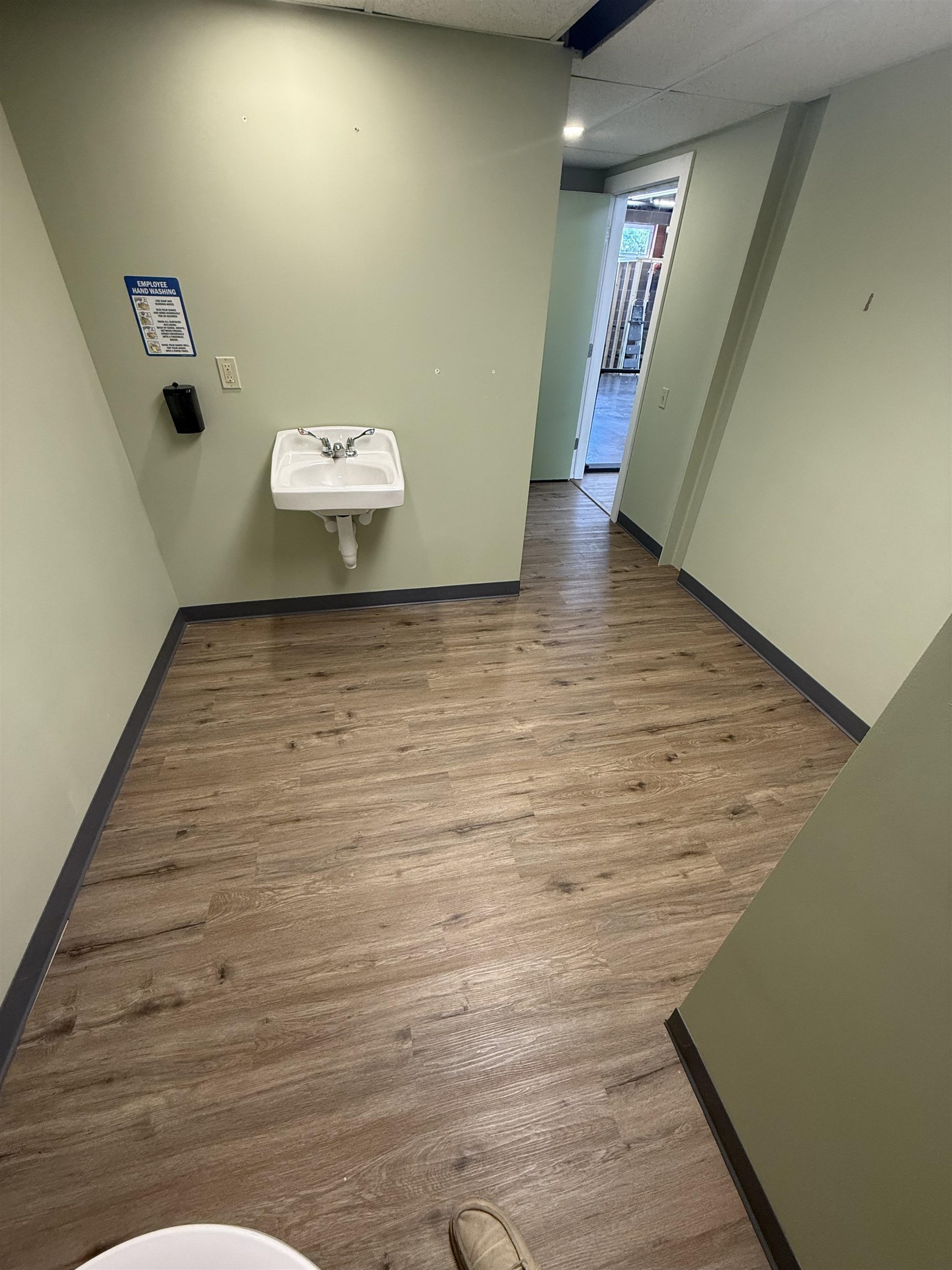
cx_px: 476
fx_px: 513
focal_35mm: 14
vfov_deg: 102.1
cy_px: 635
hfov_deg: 85.7
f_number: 2.2
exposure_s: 1/60
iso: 160
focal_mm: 2.22
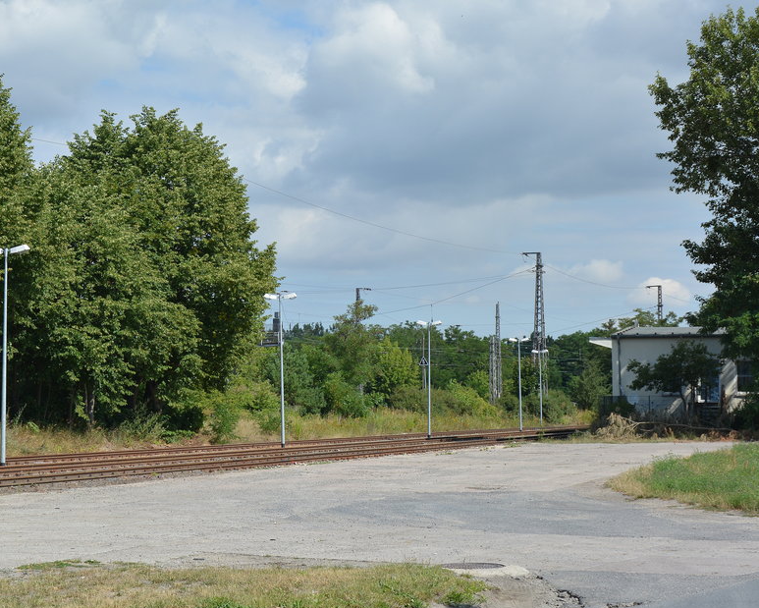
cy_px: 259
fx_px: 1865
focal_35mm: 83
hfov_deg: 23.0
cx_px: 320
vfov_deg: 18.5
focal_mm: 38
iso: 250
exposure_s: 1/640
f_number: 8
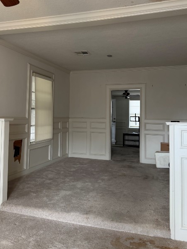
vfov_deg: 58.2
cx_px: 92
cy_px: 110
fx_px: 223
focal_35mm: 31
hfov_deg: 45.4
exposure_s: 1/60
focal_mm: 6.76
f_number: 1.78
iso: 125
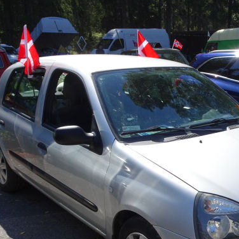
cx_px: 198
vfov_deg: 35.8
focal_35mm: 47
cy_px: 156
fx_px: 367
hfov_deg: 34.7
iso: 80
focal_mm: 4.2
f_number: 3.5
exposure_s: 1/640
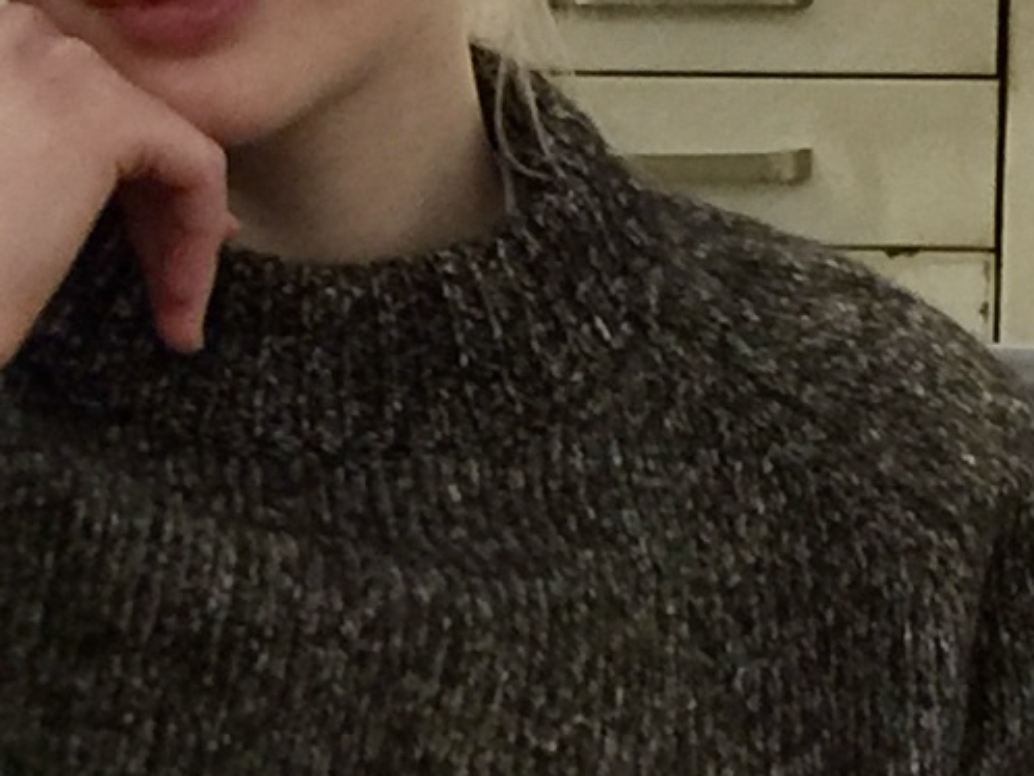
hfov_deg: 10.3
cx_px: 17
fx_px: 5678
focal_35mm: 190
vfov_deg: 7.8
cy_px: 867
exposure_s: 1/15
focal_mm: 4.15
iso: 80
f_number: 2.2
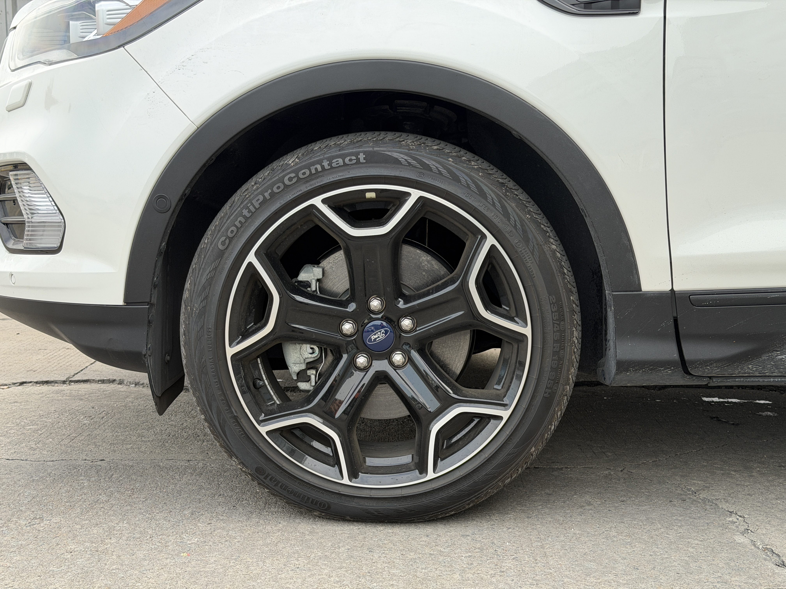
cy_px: 294
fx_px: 1090
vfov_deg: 30.3
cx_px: 393
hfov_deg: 39.7
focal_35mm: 48
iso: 80
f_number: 1.78
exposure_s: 1/411
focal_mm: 6.76
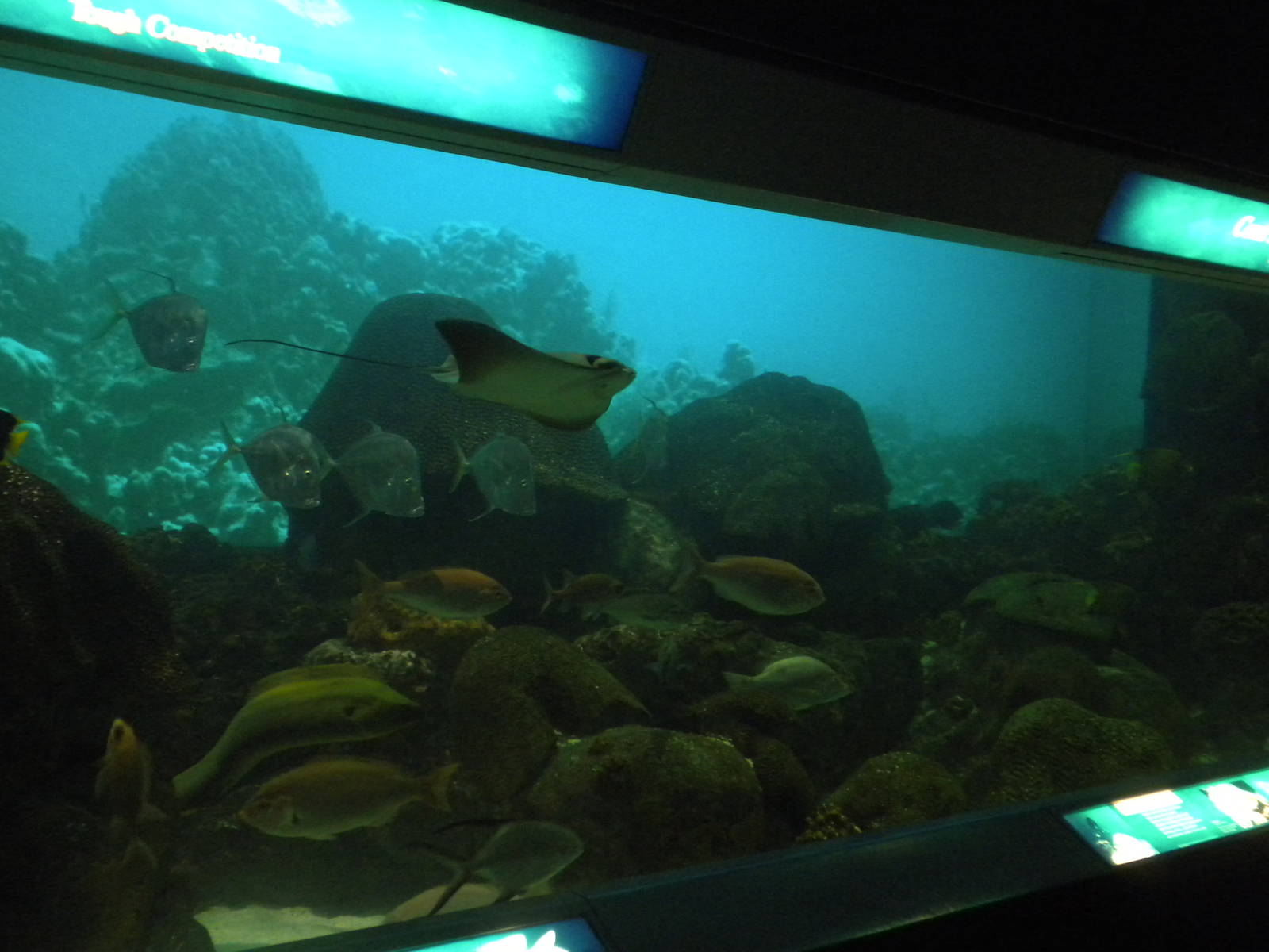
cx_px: 634
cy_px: 476
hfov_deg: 50.1
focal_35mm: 37
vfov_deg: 38.7
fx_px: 1356
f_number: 3.5
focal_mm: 6.6
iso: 400
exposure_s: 1/26.2
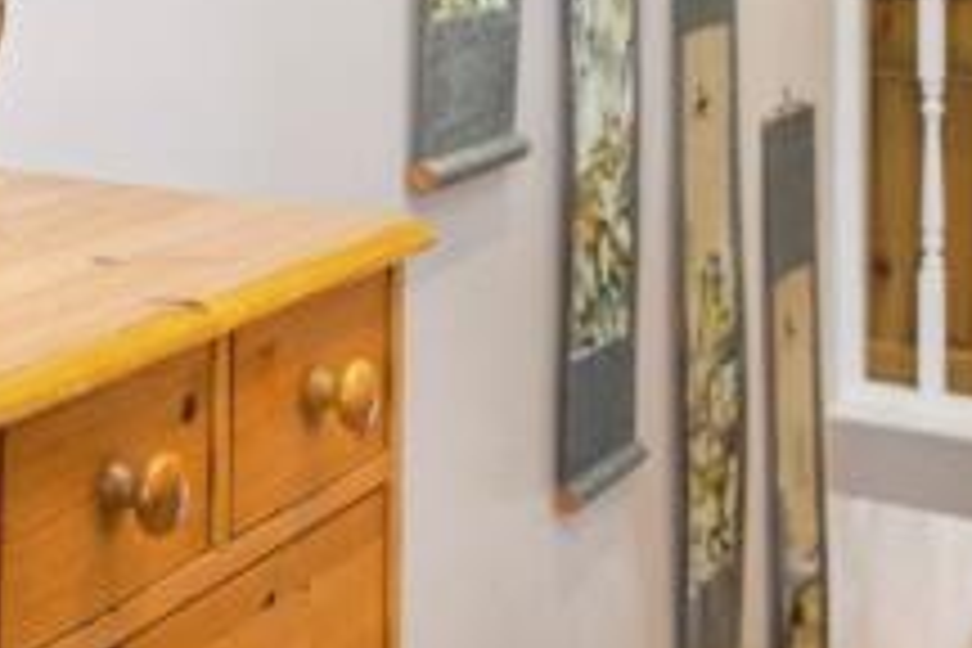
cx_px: -266
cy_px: -151
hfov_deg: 23.7
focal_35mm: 76
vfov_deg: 17.1
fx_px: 2052
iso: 200
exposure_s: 1/3
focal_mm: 16
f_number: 6.3
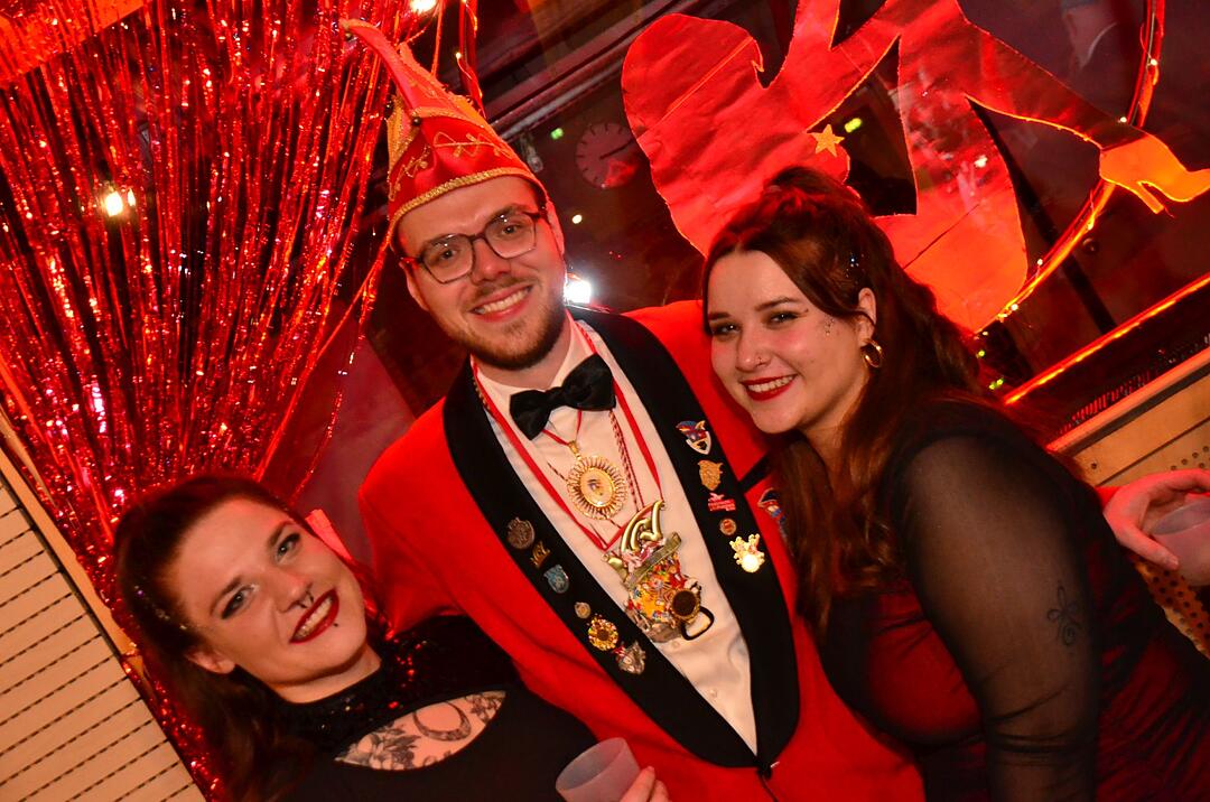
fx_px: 1510
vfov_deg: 29.8
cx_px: 605
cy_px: 401
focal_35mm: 45
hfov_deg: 43.7
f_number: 5.6
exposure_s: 1/20
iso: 3200
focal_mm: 30
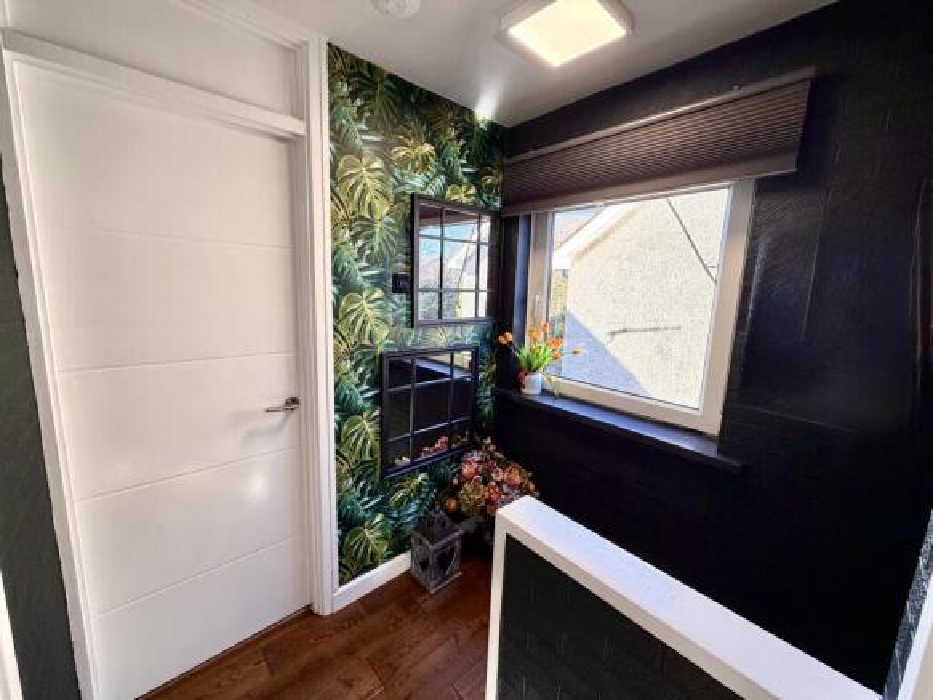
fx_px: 377
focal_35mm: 14
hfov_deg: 102.1
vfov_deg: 85.7
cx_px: 466
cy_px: 350
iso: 125
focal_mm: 2.22
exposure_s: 1/100
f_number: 2.2
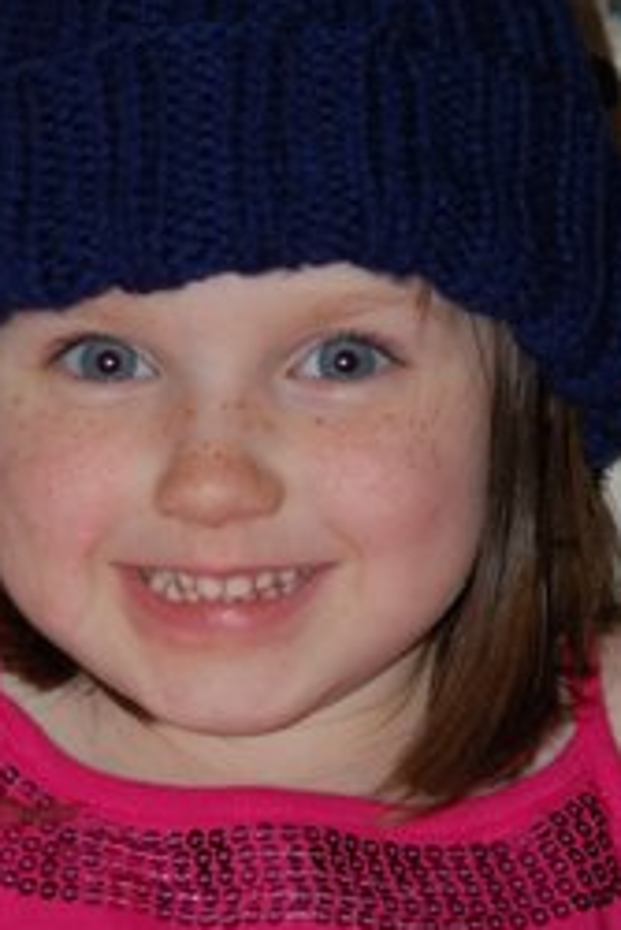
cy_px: 558
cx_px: 255
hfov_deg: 6.1
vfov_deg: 9.2
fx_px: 5788
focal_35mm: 224
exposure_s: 1/60
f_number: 5.6
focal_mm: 78
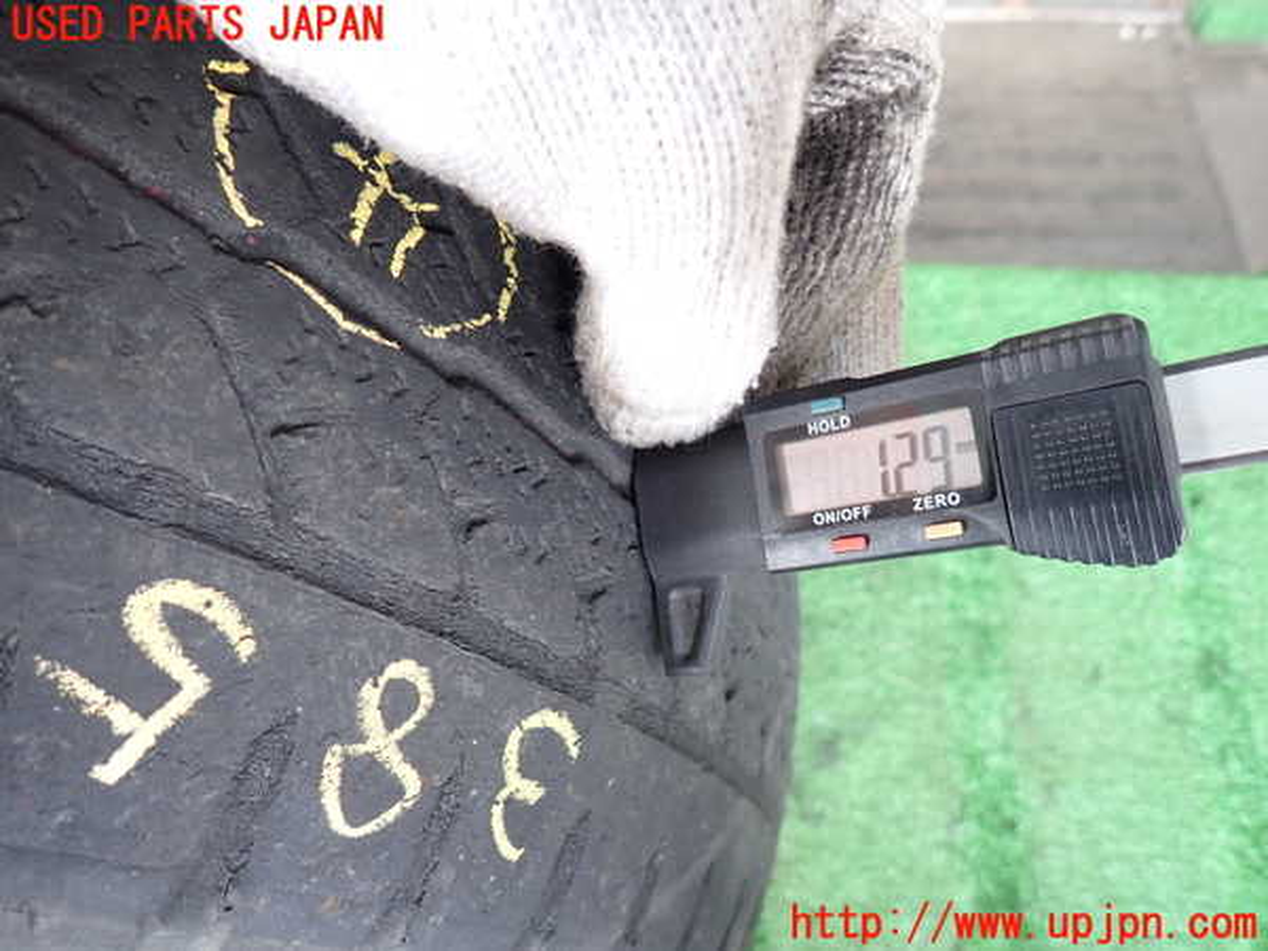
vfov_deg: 54.9
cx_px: 634
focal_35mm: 25
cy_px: 476
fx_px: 916
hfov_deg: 69.4
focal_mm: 4.5
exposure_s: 1/60
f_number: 2
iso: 200
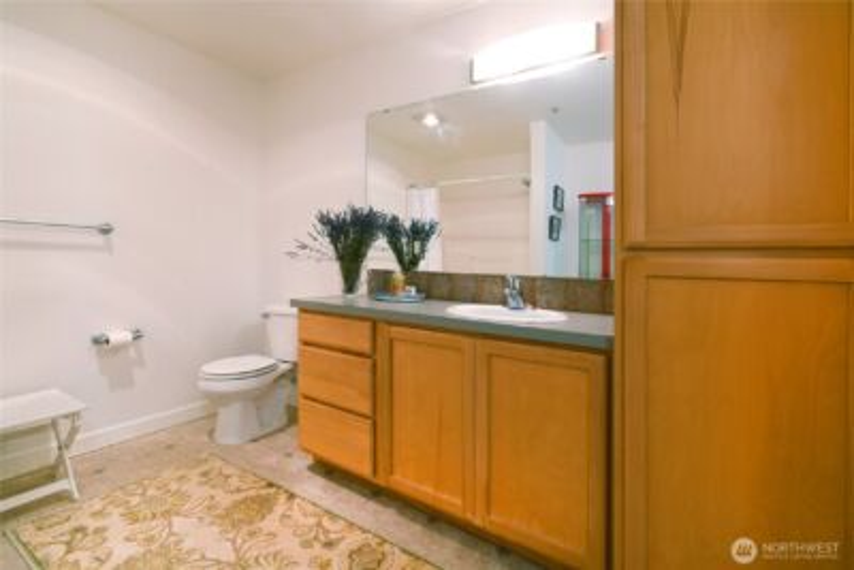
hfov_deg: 100.4
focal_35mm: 15
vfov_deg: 77.4
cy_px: 285
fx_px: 356
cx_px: 427
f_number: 11
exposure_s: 1/2.5
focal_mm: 10
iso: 200
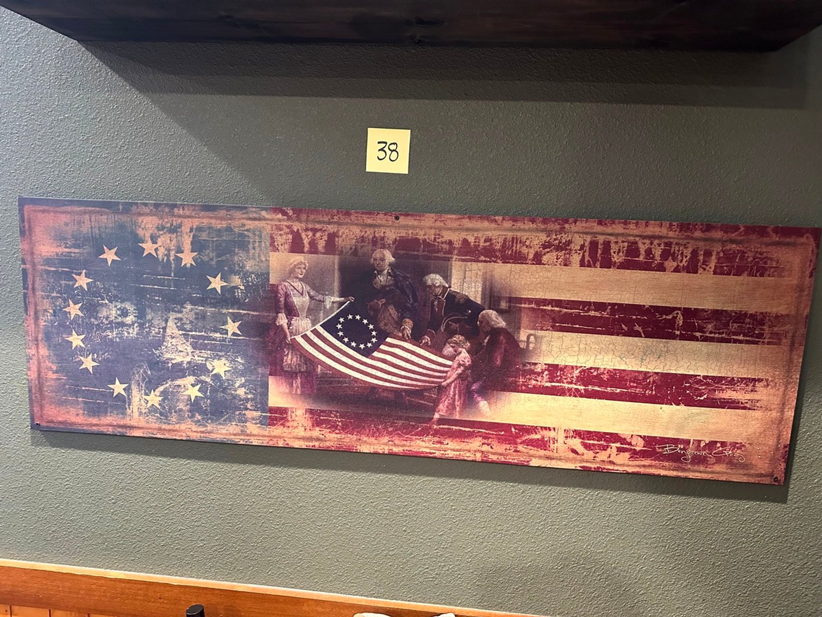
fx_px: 570
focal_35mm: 24
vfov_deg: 56.8
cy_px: 308
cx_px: 411
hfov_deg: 71.6
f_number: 1.78
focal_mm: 6.86
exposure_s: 1/40
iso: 640
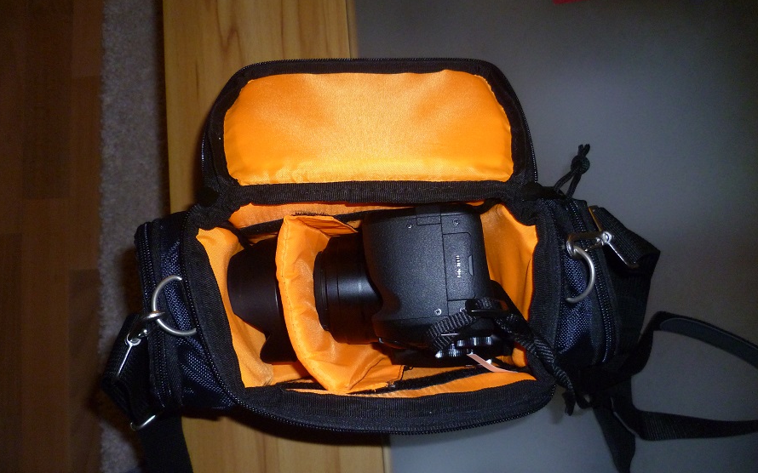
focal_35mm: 30
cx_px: 379
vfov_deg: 41.8
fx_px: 620
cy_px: 256
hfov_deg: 62.9
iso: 320
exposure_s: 1/30
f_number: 2.8
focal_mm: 5
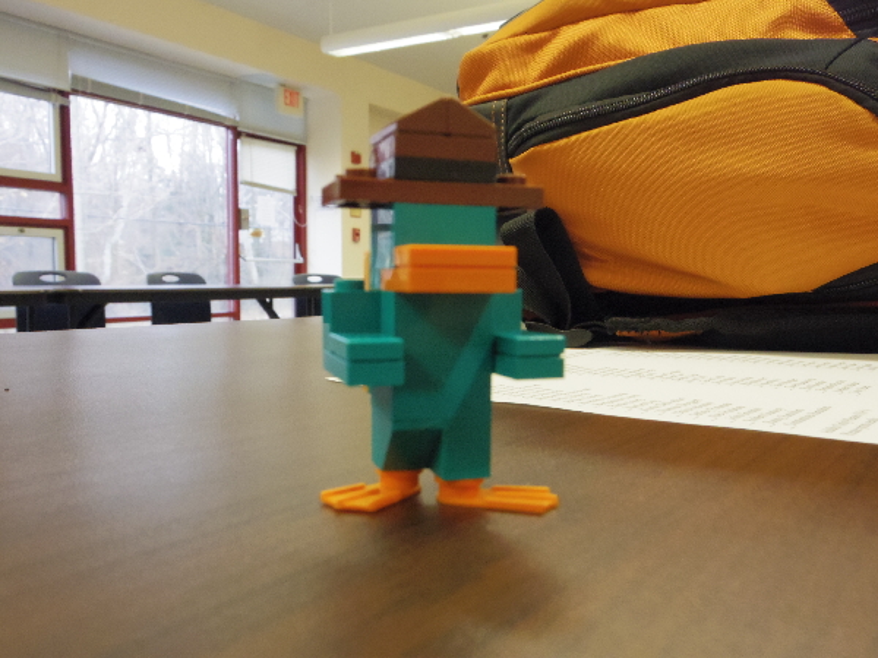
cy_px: 329
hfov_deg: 56.8
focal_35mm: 32
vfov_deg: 44.2
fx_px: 812
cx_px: 439
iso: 1000
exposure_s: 1/50
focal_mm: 5.8
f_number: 4.5
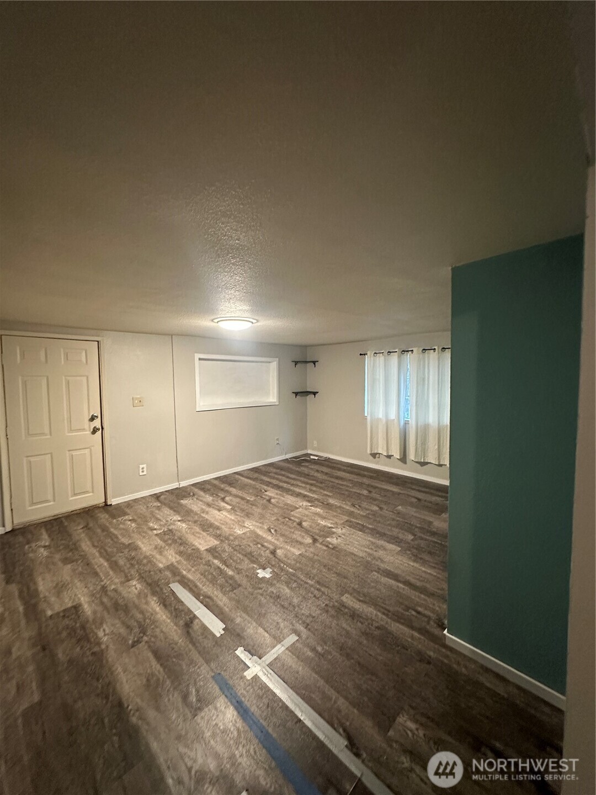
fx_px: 321
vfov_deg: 102.1
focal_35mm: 14
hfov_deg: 85.7
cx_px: 298
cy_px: 398
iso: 640
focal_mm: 2.22
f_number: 2.2
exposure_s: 1/60
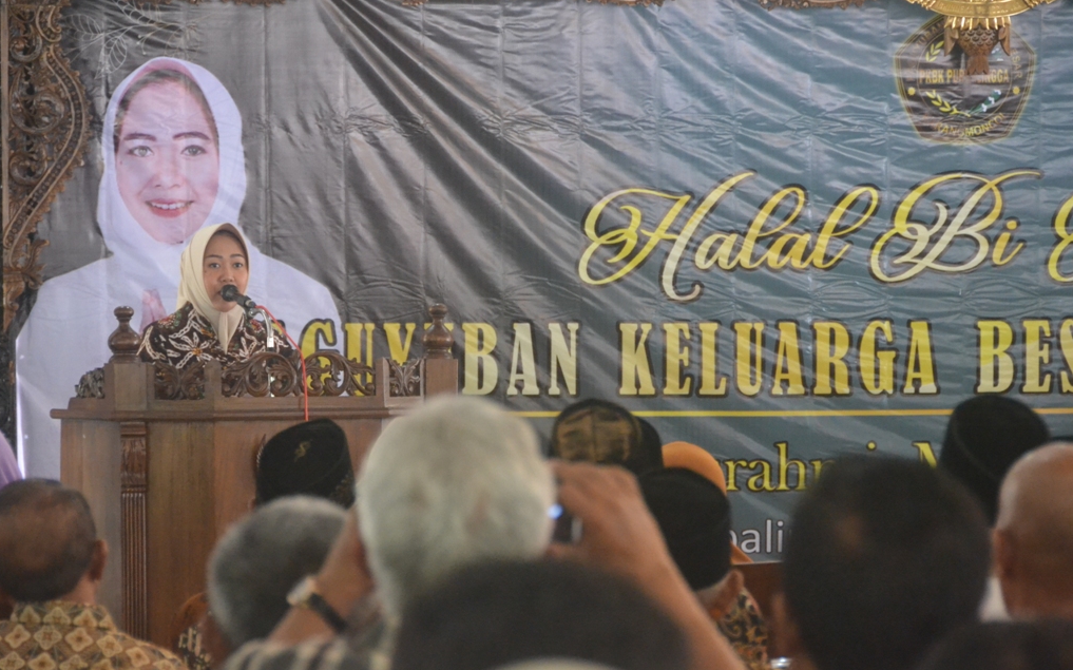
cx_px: 536
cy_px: 337
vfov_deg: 8.1
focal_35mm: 162
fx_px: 4722
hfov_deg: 13.0
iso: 3200
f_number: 5.3
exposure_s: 1/50
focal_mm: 105
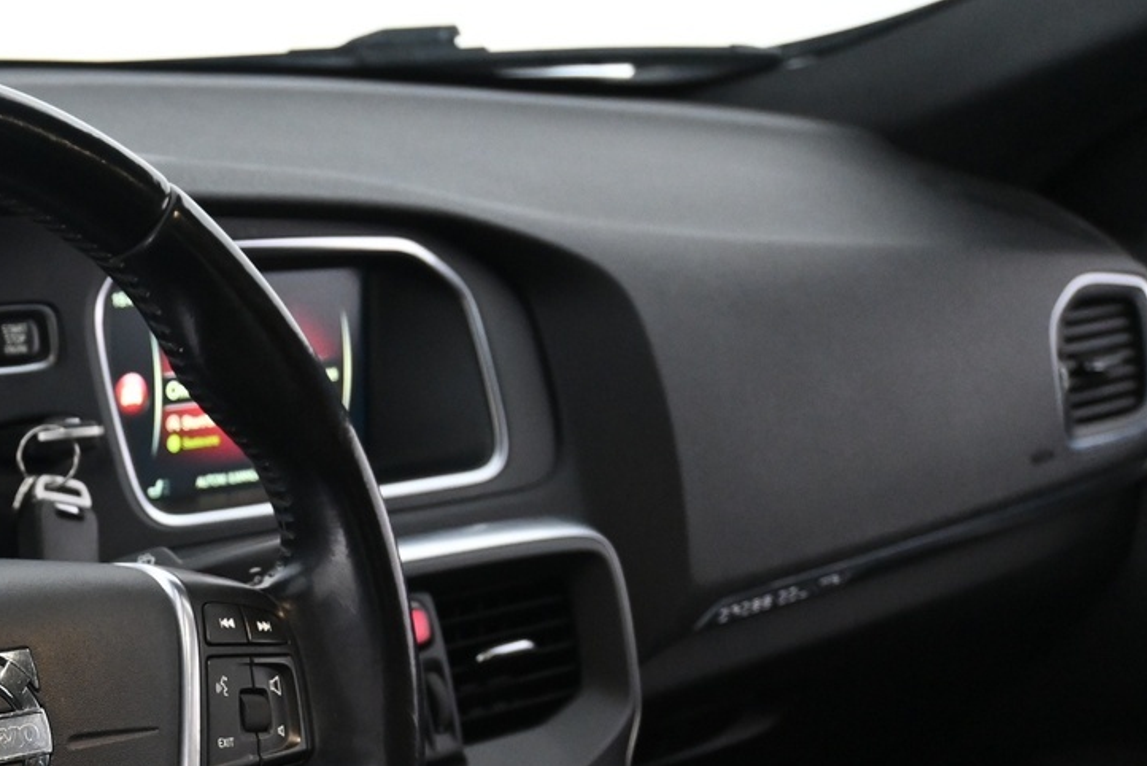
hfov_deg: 25.1
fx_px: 2412
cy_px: 857
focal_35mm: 76
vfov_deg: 17.4
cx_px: -78
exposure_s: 1/40
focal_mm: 22.5
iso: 2000
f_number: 4
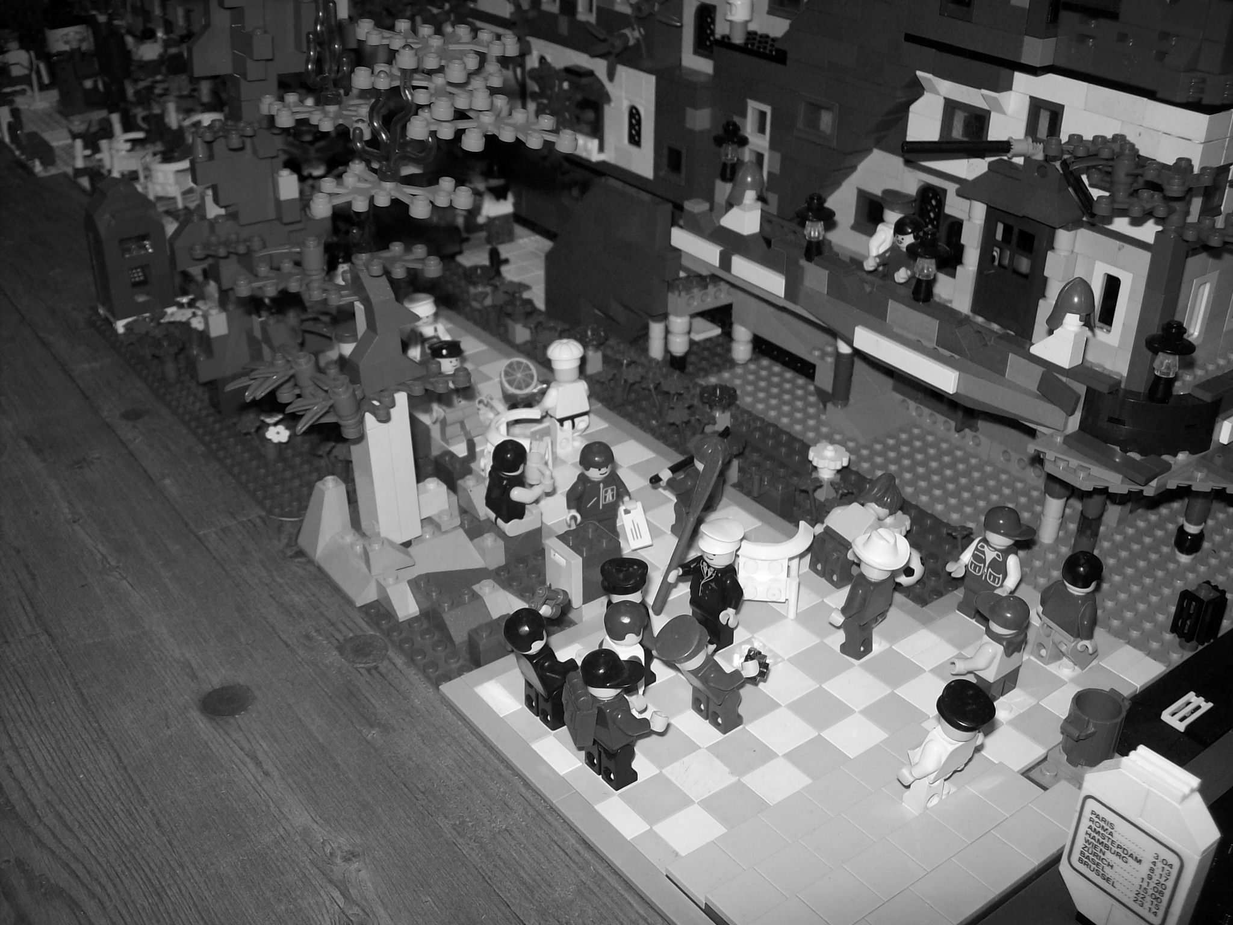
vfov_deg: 39.7
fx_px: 1282
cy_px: 462
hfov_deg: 51.4
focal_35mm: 36
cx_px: 616
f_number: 2.7
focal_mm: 6
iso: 80
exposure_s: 1/64
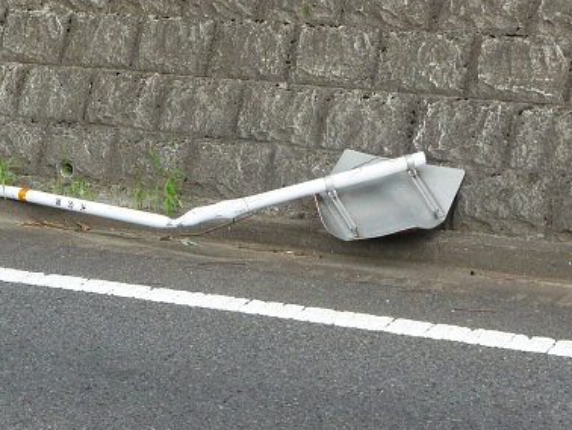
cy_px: 160
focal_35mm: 74
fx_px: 1224
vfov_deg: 19.9
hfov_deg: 26.3
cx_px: 281
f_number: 4.2
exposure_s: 1/250
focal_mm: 8
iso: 100
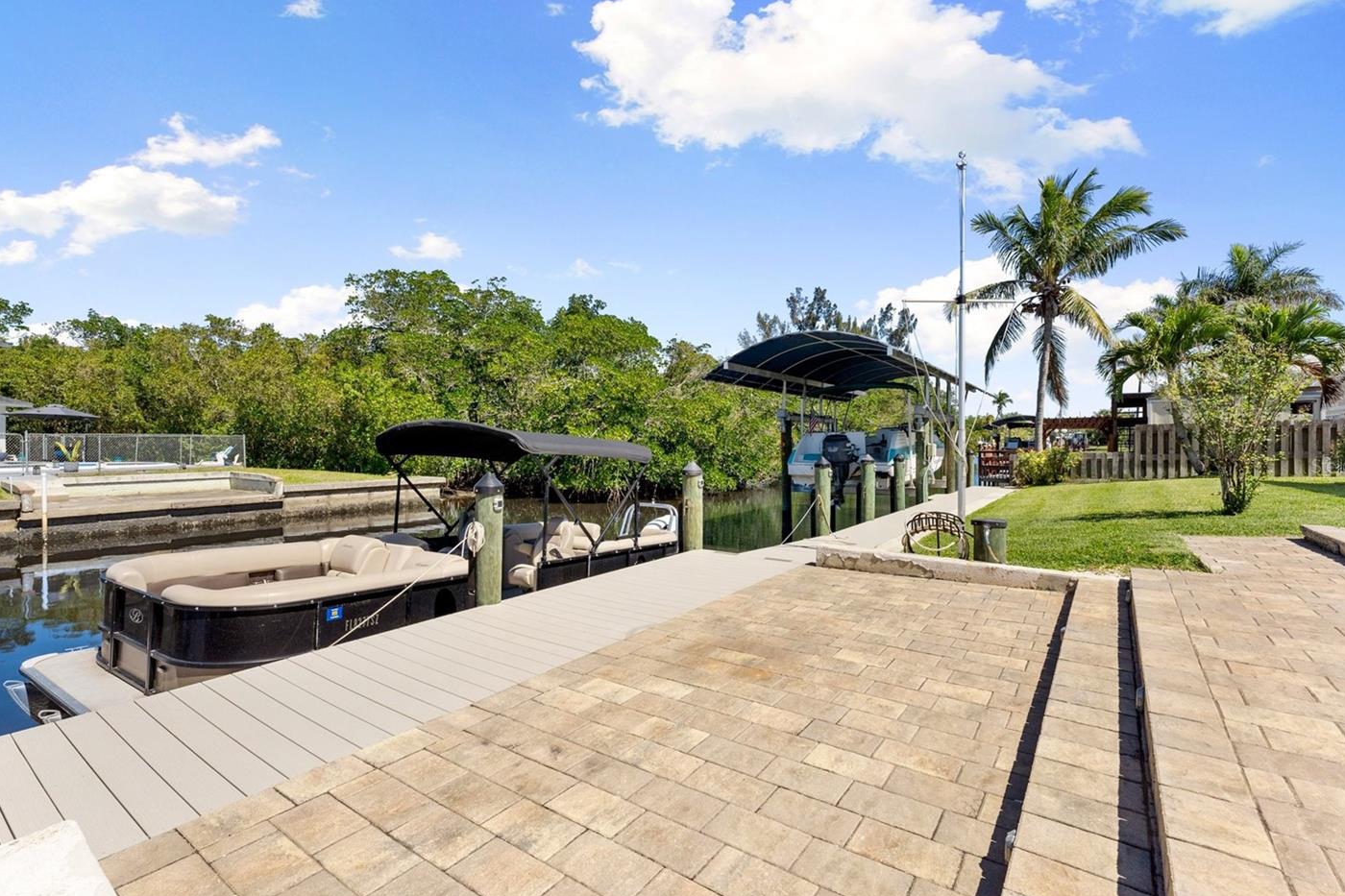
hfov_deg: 96.6
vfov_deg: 73.7
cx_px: 628
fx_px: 598
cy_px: 466
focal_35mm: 16
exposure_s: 1/2500
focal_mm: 14
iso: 400
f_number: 6.3
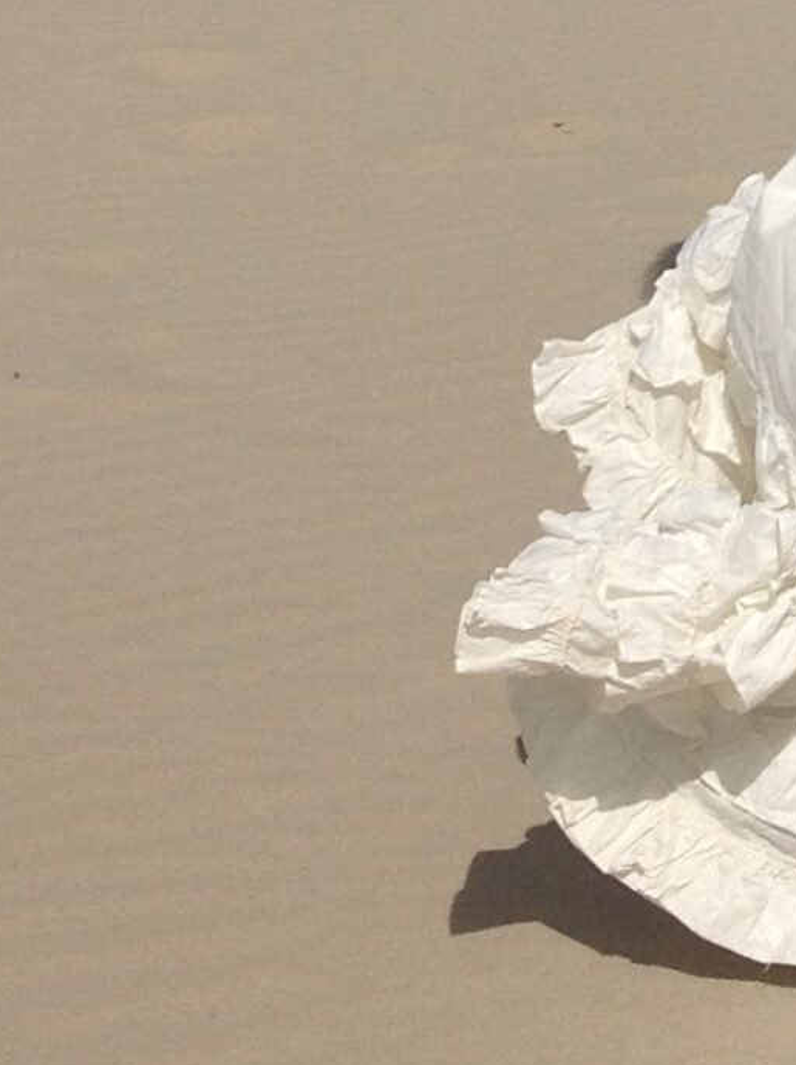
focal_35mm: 130
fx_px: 3994
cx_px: 1244
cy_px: -484
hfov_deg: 10.9
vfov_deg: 14.3
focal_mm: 4.28
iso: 50
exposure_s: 1/7576
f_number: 2.4
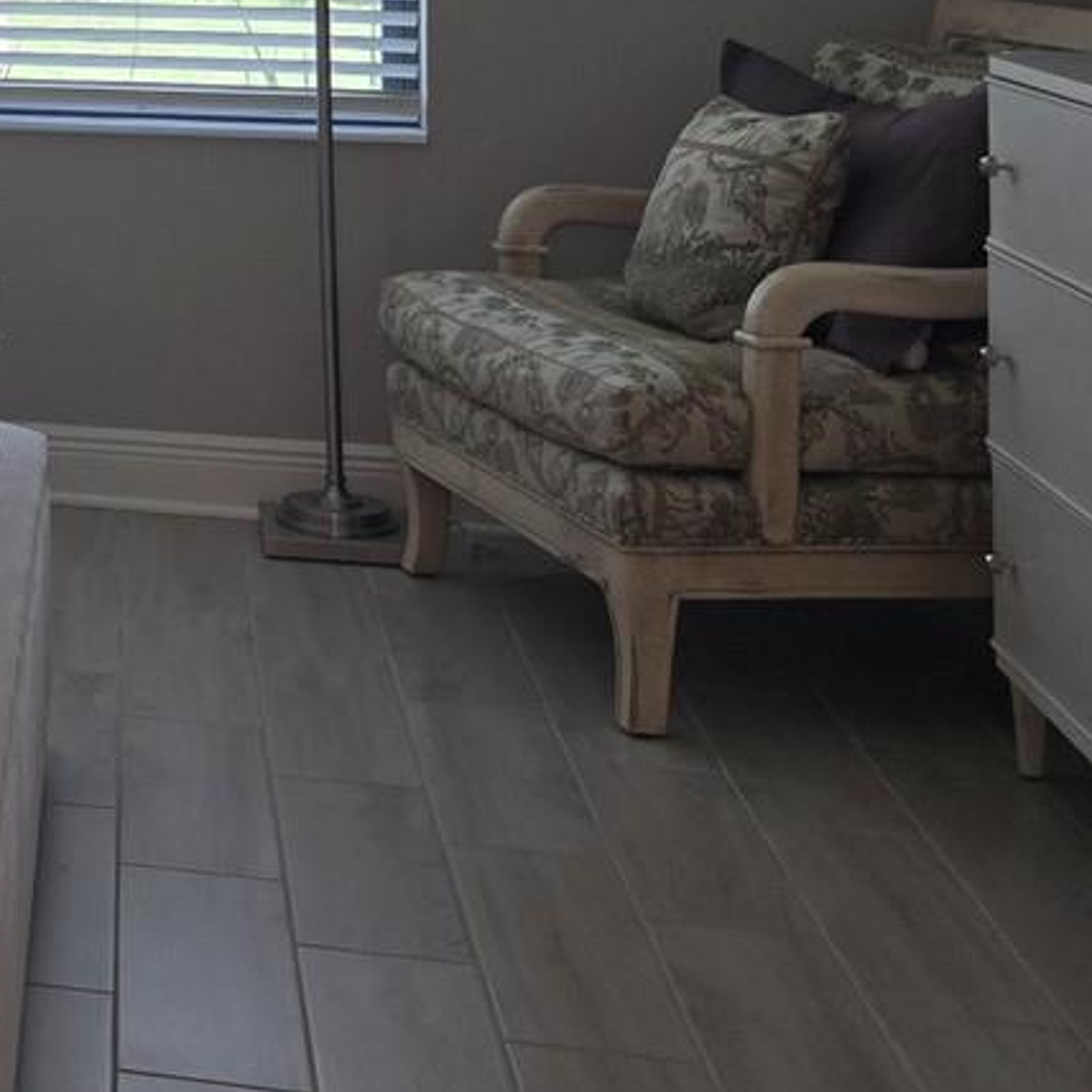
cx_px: -661
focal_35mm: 76
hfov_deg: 19.2
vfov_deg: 21.4
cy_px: -161
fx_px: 2712
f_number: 1.8
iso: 64
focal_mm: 5.4
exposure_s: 1/120
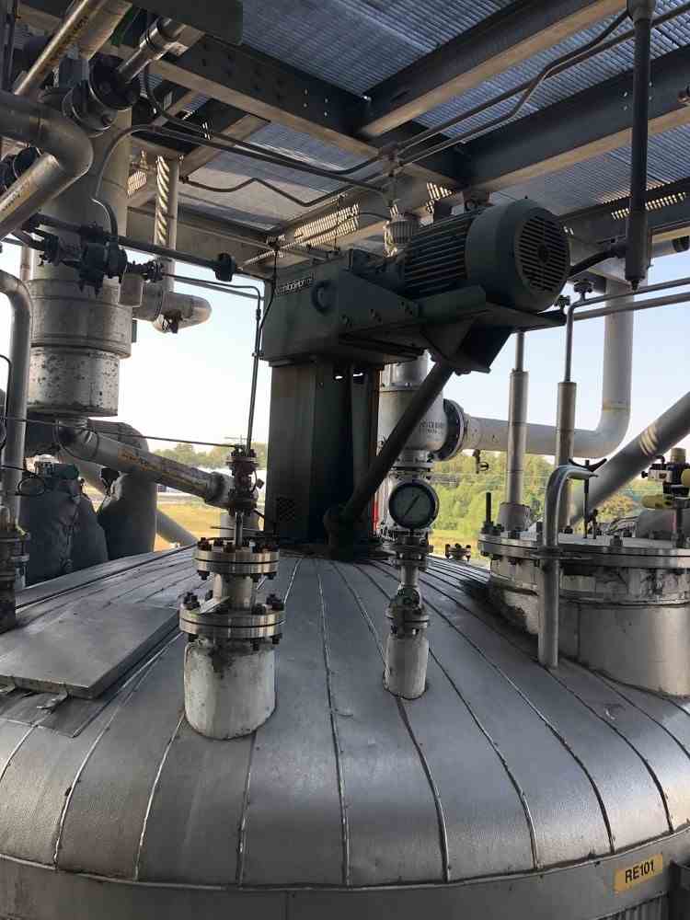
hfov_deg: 49.7
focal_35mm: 28
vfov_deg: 63.4
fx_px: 744
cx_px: 345
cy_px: 460
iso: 20
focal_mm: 3.99
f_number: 1.8
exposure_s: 1/149
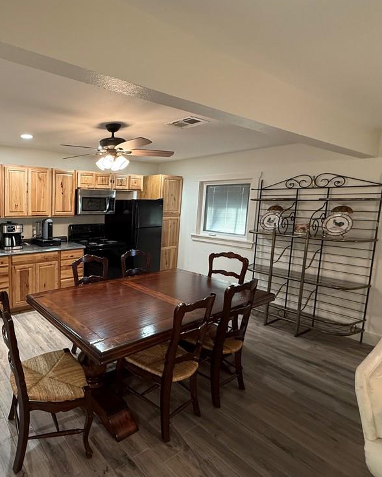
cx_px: 68
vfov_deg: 83.3
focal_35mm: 19
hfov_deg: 63.7
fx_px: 268
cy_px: 235
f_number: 2.2
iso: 250
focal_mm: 2.22
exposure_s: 1/60
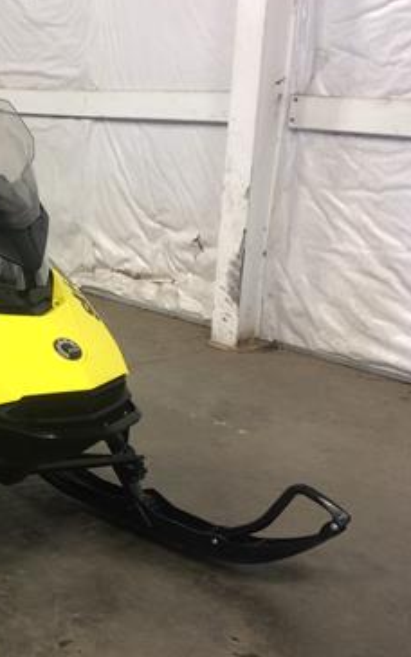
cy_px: 412
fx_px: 966
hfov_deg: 22.6
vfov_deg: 37.3
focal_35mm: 54
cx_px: -49
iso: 64
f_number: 2.2
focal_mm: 4.15
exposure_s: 1/30
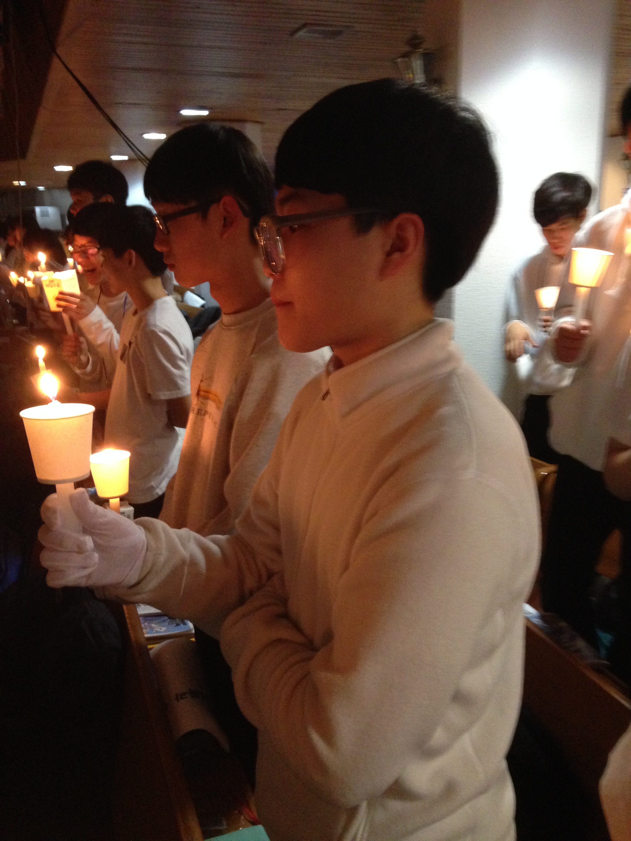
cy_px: 420
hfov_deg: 42.9
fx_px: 802
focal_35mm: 33
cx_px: 316
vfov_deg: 55.4
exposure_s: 1/20
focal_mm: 4.12
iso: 400
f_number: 2.4
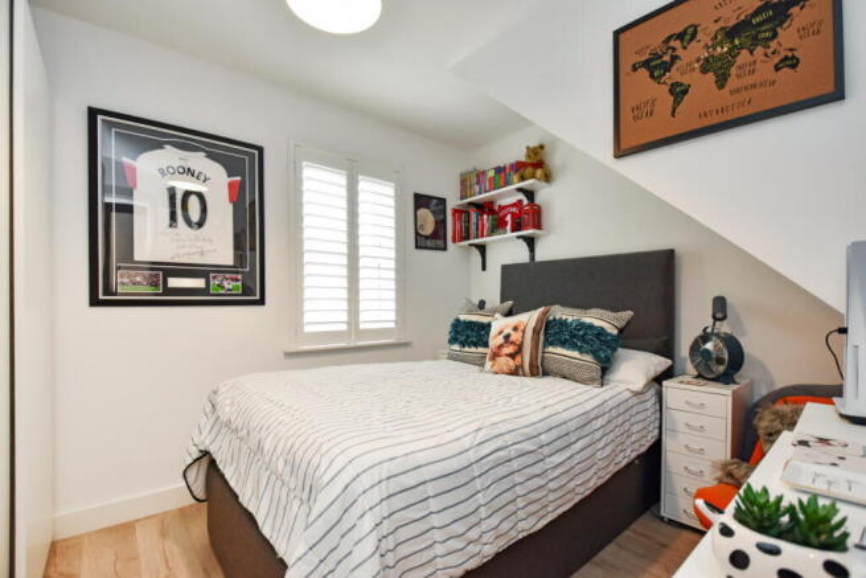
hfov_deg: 100.4
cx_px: 433
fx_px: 361
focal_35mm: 15
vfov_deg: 77.4
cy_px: 289
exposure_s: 1/125
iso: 900
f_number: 4
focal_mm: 10
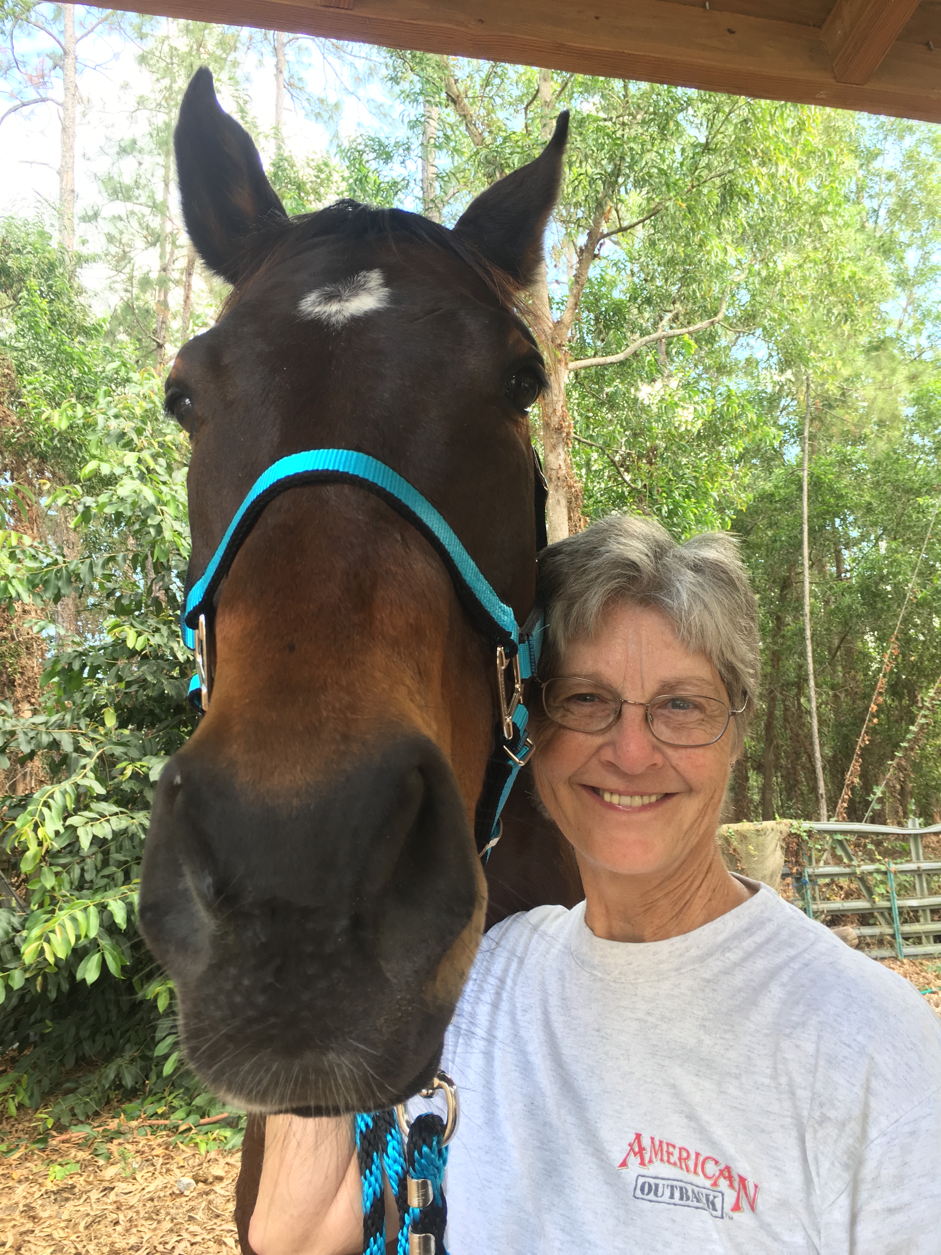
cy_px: 628
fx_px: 1051
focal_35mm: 29
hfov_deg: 48.2
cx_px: 470
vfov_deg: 61.7
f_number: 2.2
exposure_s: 1/40
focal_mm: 4.15
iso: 25
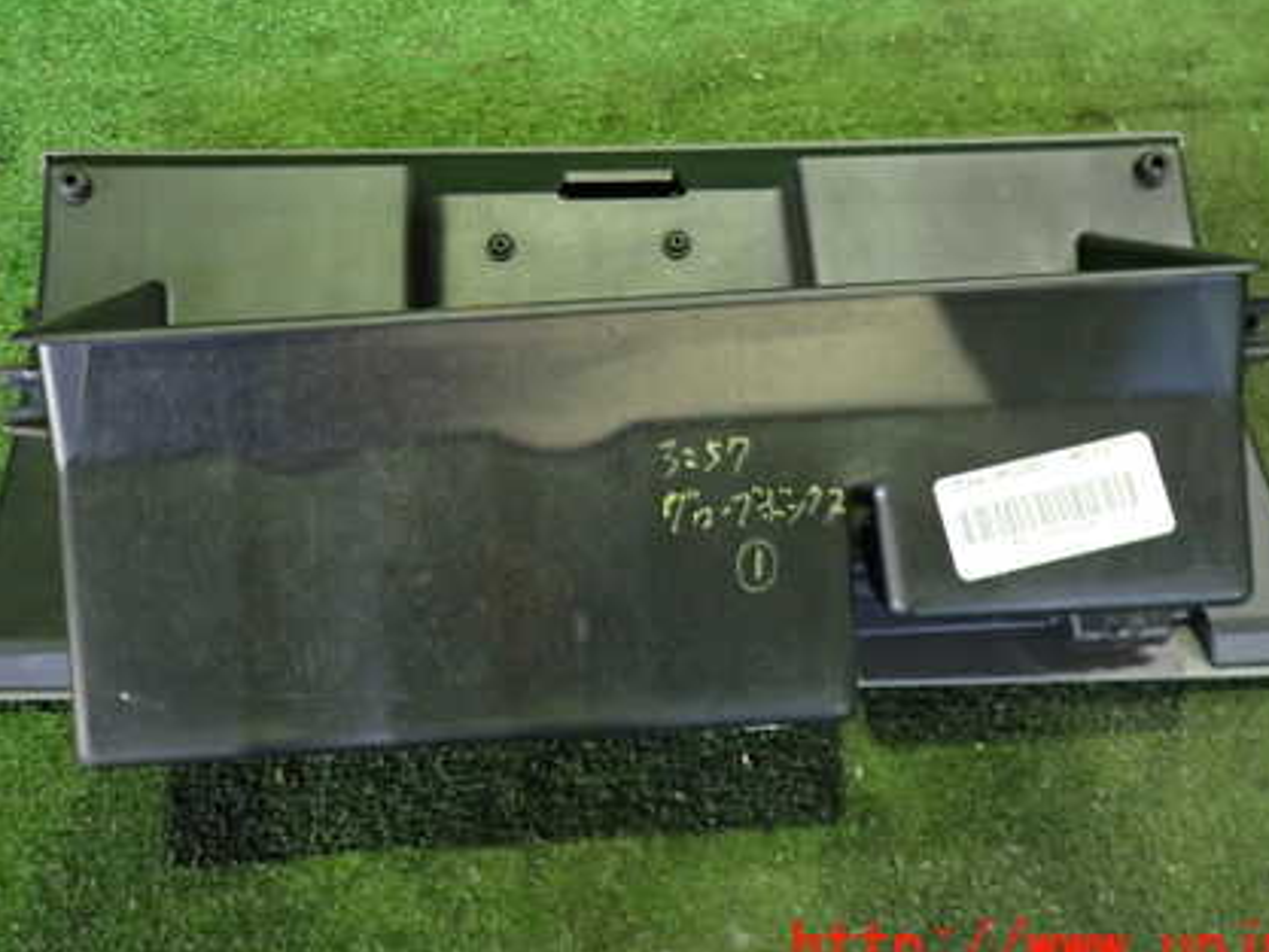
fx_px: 1320
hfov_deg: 51.2
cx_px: 566
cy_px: 304
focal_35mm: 36
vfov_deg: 39.1
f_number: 2
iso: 640
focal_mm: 4.5
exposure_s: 1/30
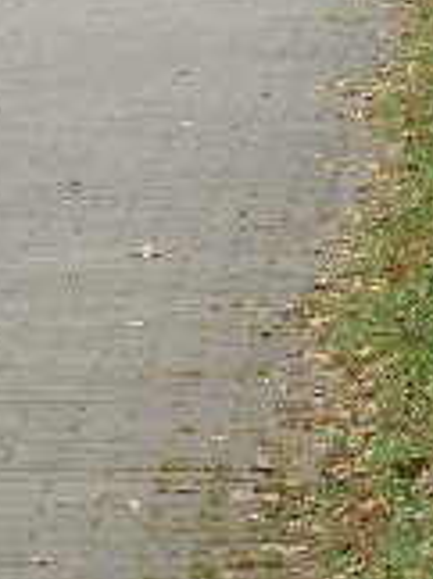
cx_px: 98
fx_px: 4816
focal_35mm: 288
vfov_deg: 6.8
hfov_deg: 5.1
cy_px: -155
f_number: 4.4
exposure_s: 1/100
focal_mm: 16.6
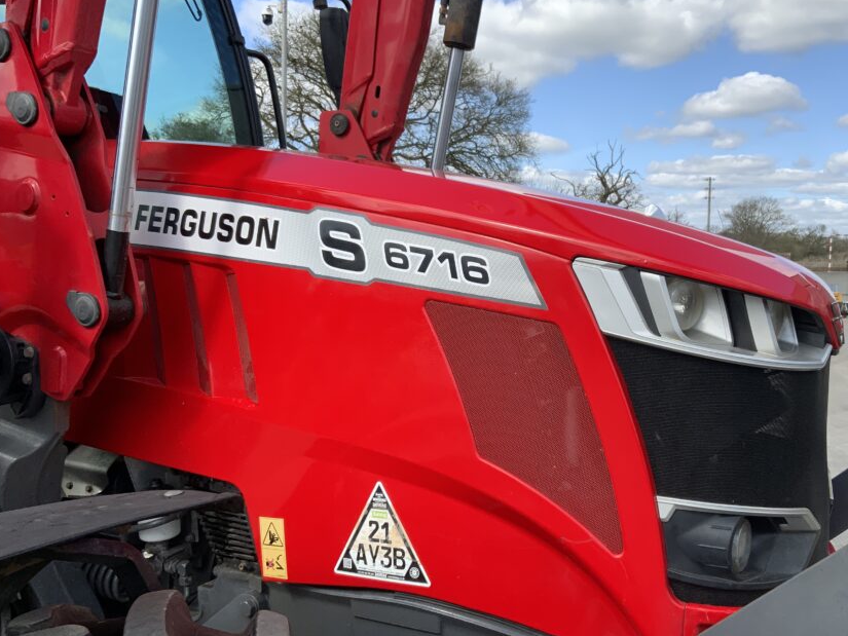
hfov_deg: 51.2
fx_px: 882
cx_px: 486
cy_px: 325
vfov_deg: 39.7
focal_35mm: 36
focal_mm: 3
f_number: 1.8
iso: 16
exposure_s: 1/1055
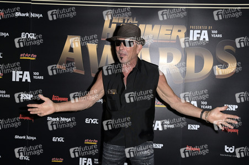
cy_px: 82
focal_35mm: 38
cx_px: 124
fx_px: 263
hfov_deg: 50.7
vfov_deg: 35.0
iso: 640
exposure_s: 1/200
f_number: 5
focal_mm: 38
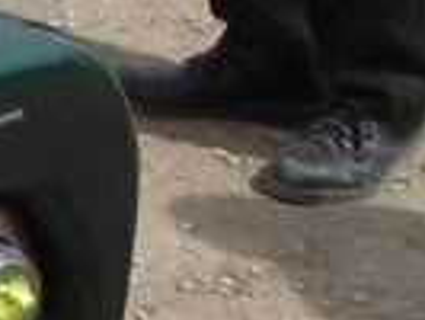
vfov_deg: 5.5
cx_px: -1154
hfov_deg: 6.3
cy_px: 301
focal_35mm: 269
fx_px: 3306
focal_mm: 5.8
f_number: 4.3
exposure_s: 1/500
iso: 80
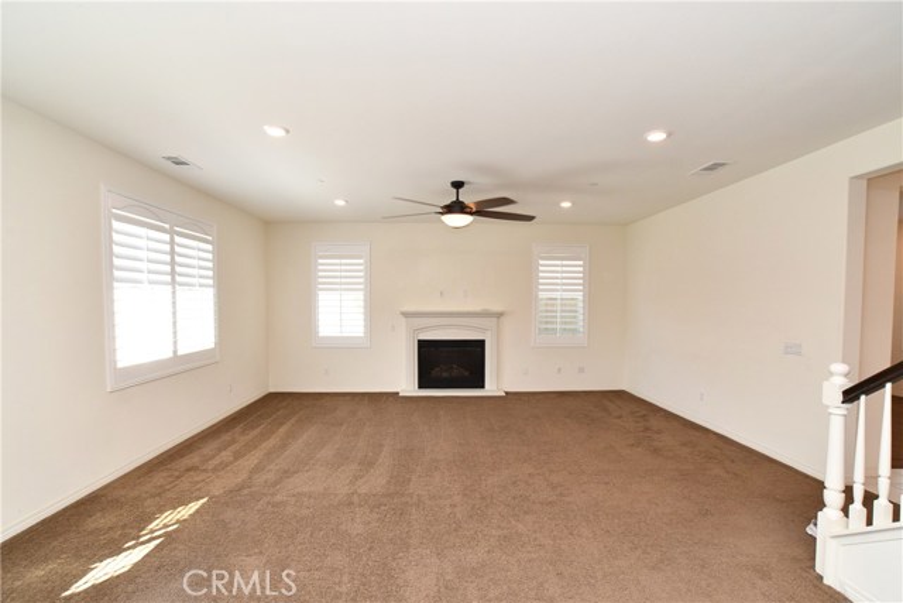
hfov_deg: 95.0
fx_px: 414
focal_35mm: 16
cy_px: 302
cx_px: 452
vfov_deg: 72.1
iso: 800
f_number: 7.1
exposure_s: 1/80
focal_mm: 11
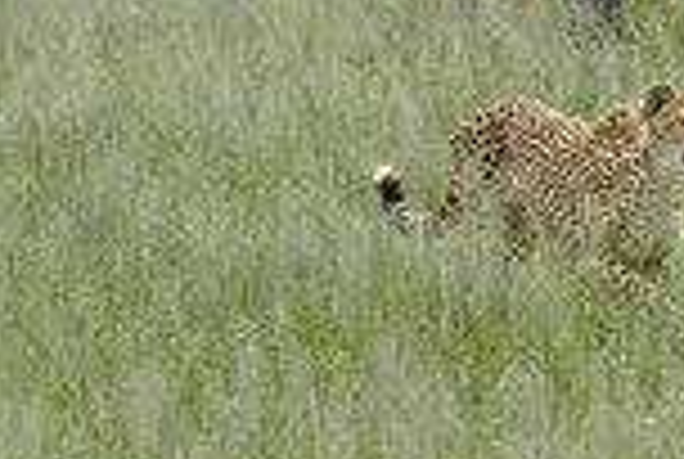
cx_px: 889
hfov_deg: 3.7
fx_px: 10470
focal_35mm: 550
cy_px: -72
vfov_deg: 2.5
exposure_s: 1/1000
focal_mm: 200
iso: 400
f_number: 5.6
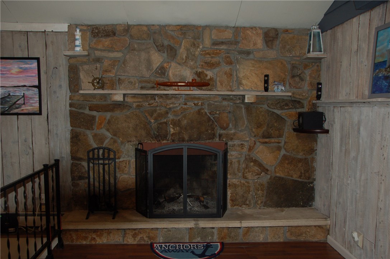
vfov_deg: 39.9
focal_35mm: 33
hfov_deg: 57.3
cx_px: 195
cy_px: 130
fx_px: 357
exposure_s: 1/60
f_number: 3.8
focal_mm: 22
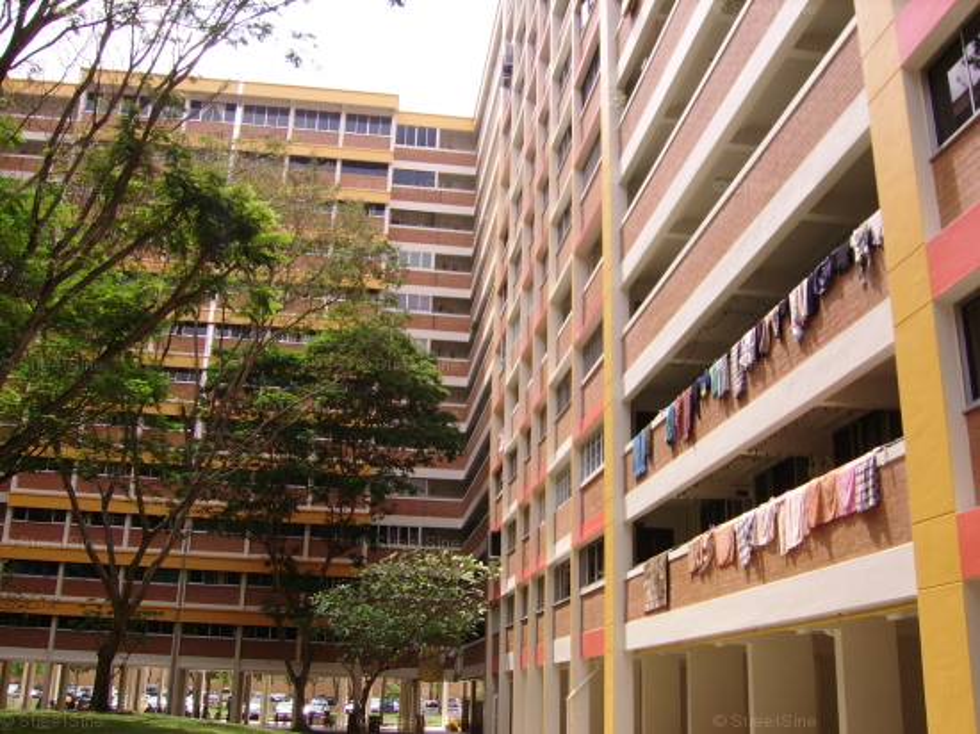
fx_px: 990
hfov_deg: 52.6
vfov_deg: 40.7
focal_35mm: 35
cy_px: 367
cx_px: 490
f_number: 5.8
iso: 50
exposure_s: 1/210
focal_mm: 5.95
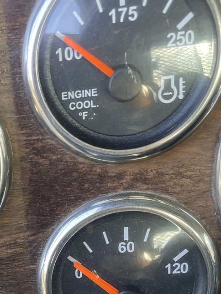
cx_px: -12
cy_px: 340
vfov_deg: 24.5
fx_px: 622
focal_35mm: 73
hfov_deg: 19.4
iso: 125
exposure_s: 1/121
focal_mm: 4.2
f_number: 1.6
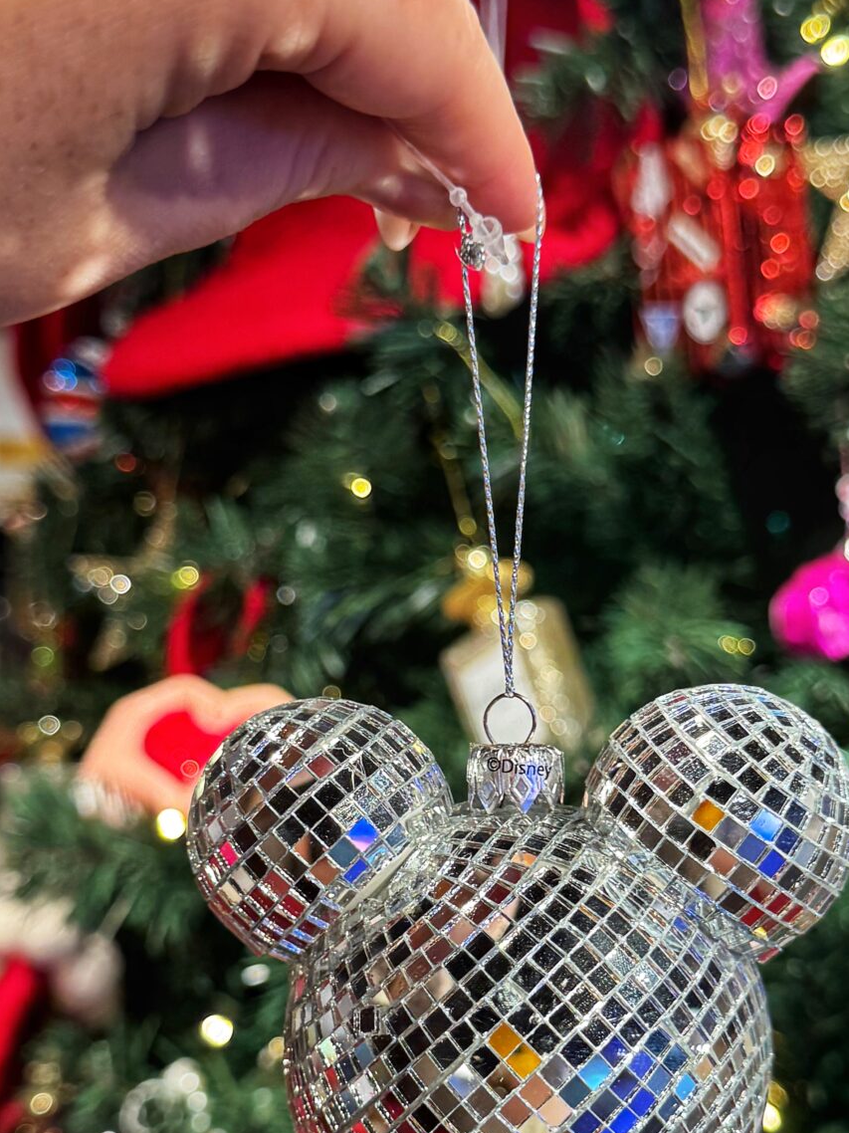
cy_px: 709
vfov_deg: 35.4
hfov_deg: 27.0
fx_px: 1767
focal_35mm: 54
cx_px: 461
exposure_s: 1/100
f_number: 1.78
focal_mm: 6.76
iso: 160
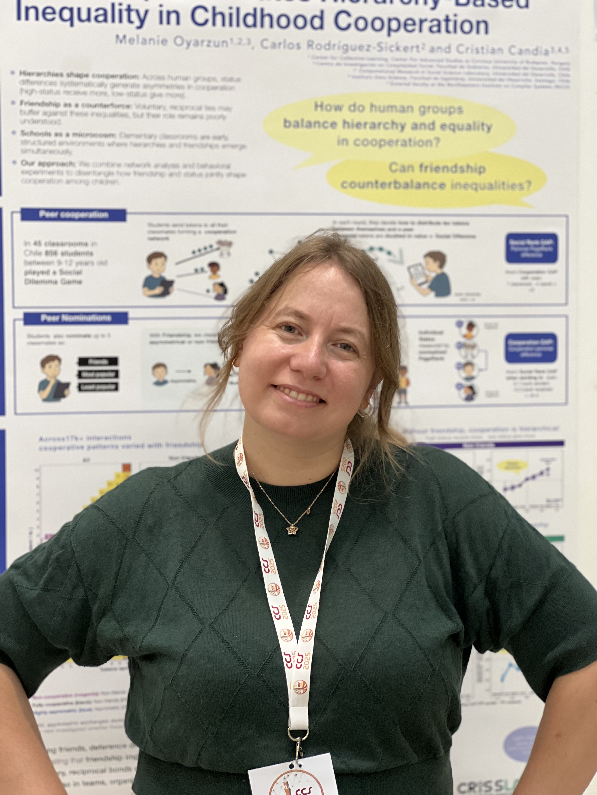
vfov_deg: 25.3
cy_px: 398
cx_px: 298
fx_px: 1771
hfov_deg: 19.1
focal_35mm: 77
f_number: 2.8
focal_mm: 9
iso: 320
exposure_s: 1/33
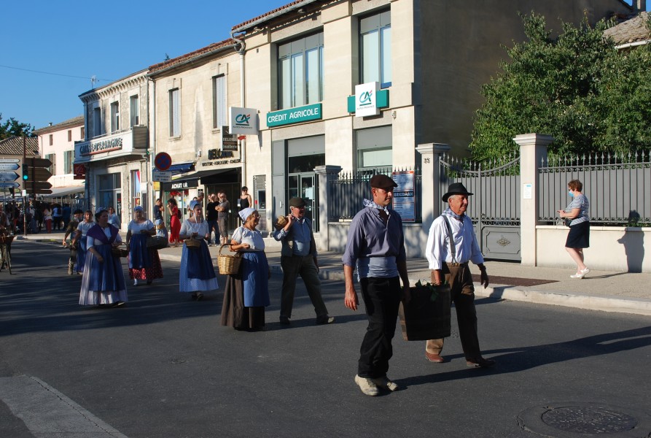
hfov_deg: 46.3
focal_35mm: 42
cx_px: 326
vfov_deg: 32.1
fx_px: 761
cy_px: 219
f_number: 8
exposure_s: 1/250
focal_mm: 28
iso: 100
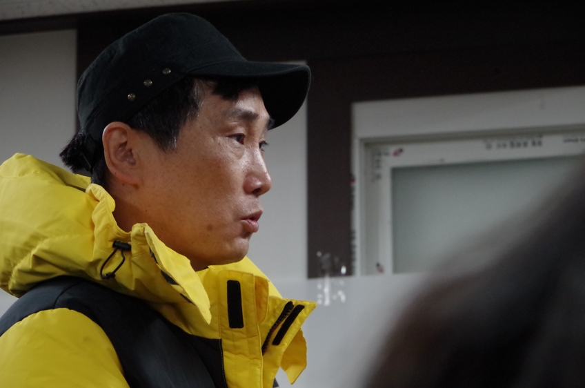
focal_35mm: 202
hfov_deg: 10.2
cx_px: 292
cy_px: 194
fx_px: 3276
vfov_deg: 6.8
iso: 3200
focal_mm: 135
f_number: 8
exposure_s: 1/50
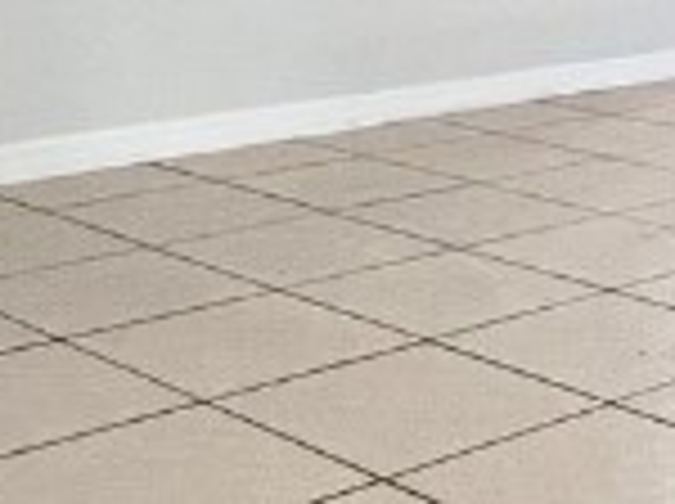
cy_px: -180
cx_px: 688
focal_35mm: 89
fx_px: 1733
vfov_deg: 15.6
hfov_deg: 21.2
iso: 200
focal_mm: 1.57
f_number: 1.8
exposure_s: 1/120
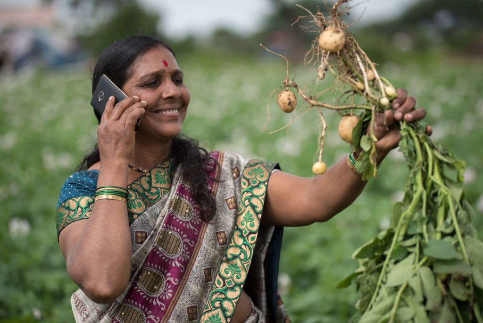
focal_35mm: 85
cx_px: 242
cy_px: 162
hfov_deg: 23.9
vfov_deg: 16.1
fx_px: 1141
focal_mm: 85
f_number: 2.2
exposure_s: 1/3200
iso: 200
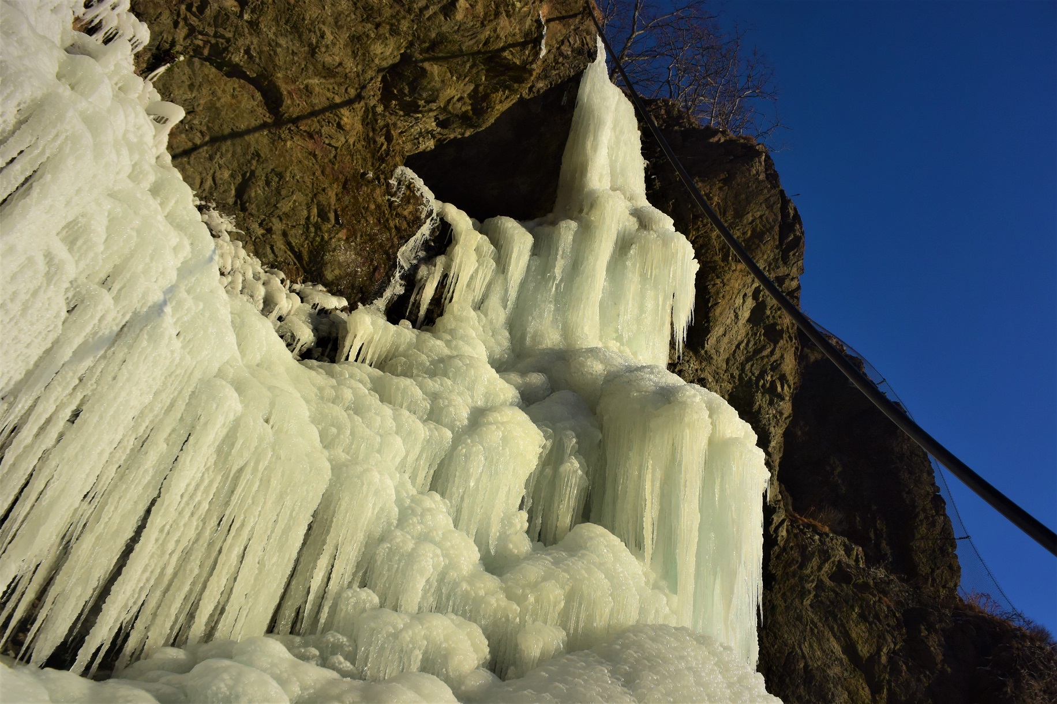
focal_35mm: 27
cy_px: 352
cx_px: 528
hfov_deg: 67.4
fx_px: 793
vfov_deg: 47.9
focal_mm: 10
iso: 160
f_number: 5
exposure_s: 1/1000
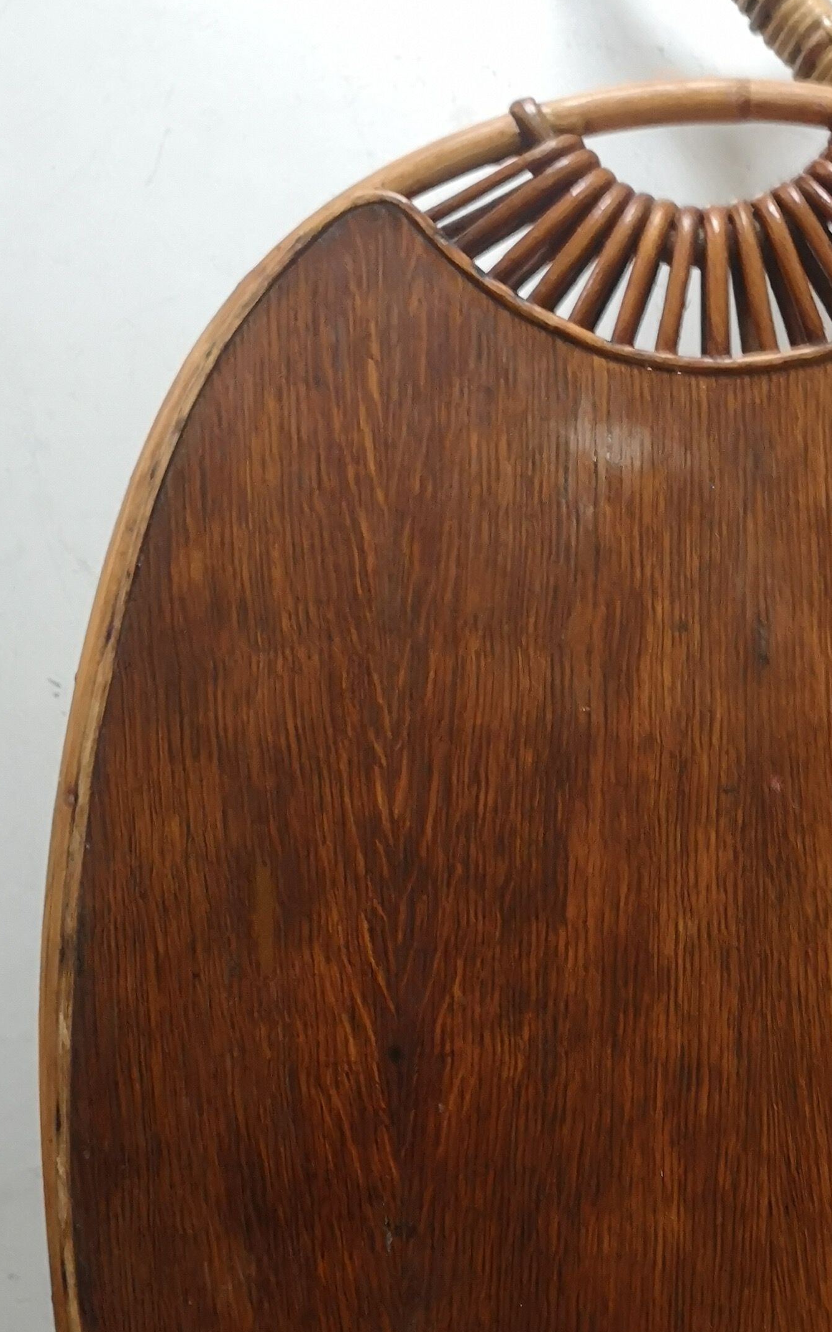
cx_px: 670
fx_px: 1923
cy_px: 968
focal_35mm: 53
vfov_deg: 37.4
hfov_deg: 24.0
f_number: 1.8
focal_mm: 3.95
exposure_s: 1/25
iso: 400
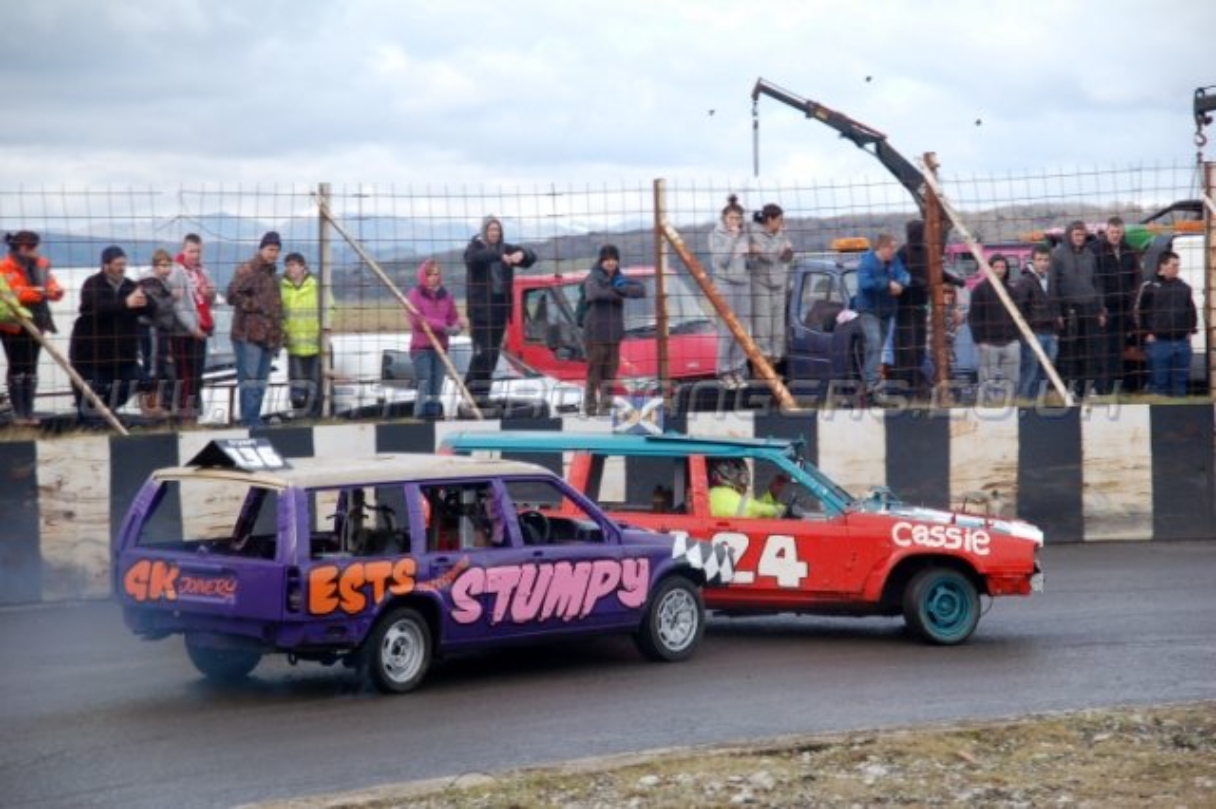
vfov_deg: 11.7
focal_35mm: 117
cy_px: 404
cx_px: 608
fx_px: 3950
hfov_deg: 17.5
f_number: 5.6
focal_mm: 78
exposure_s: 1/640
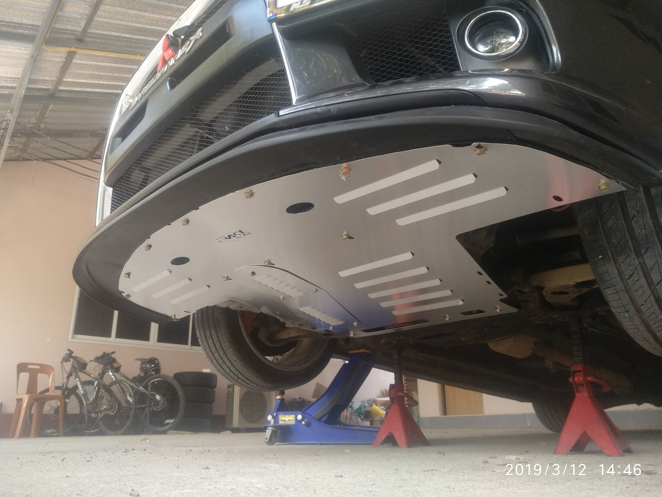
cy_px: 248
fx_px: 421
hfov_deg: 76.4
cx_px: 331
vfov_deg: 61.1
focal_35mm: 22
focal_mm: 3.81
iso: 250
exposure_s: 1/100
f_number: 2.2
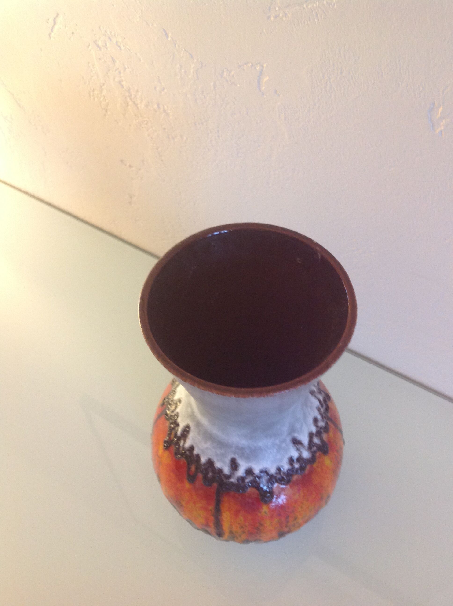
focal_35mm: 35
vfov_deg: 52.7
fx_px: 612
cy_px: 303
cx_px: 226
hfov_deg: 40.6
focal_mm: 4.28
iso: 160
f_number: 2.4
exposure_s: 1/15
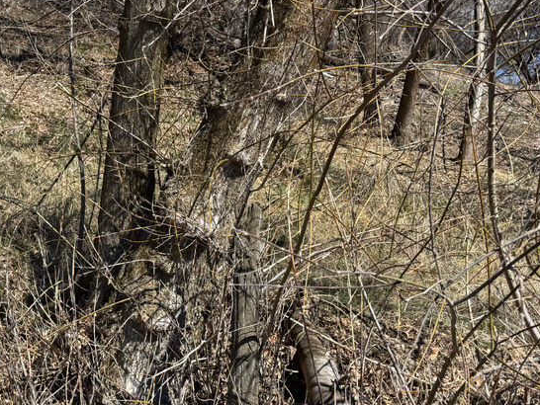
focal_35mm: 45
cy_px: 121
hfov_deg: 41.5
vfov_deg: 31.8
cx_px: 180
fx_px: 702
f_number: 1.78
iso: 80
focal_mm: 6.76
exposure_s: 1/3279
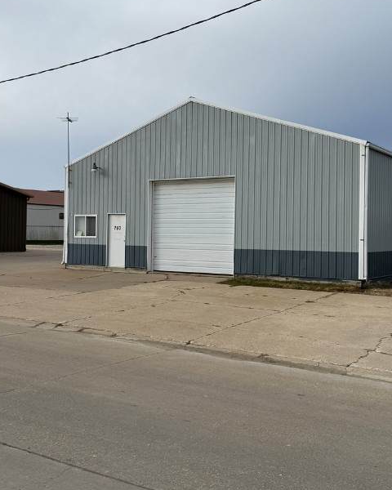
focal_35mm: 40
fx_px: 580
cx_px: 189
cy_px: 224
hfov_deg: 37.3
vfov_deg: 45.7
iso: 80
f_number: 1.78
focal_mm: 6.76
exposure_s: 1/4673
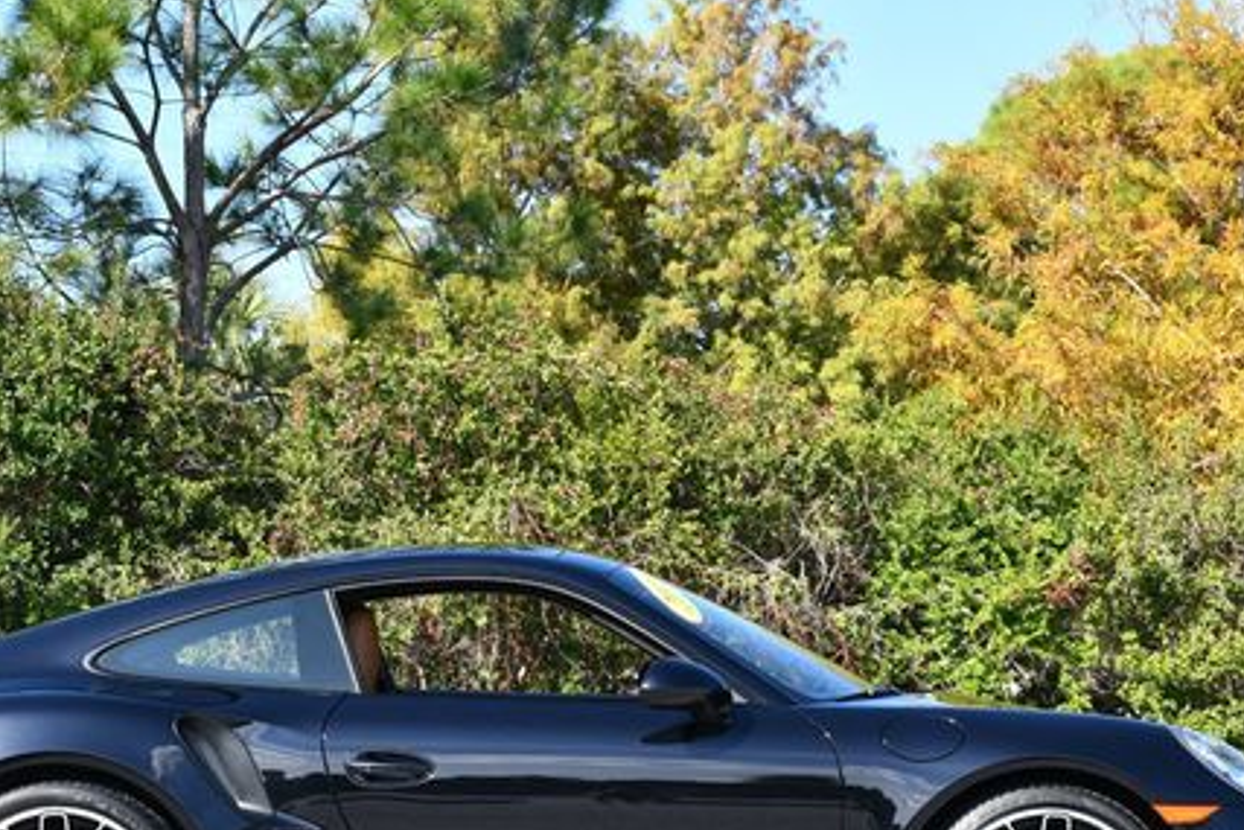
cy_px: 597
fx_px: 3733
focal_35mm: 108
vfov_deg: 12.7
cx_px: 556
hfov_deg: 18.9
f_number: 8
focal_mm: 36
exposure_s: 1/250
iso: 200
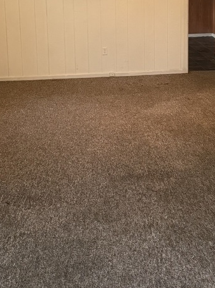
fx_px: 472
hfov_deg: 25.6
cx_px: 111
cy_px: 51
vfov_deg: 32.7
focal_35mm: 57
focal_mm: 6.76
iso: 500
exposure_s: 1/60
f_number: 1.78
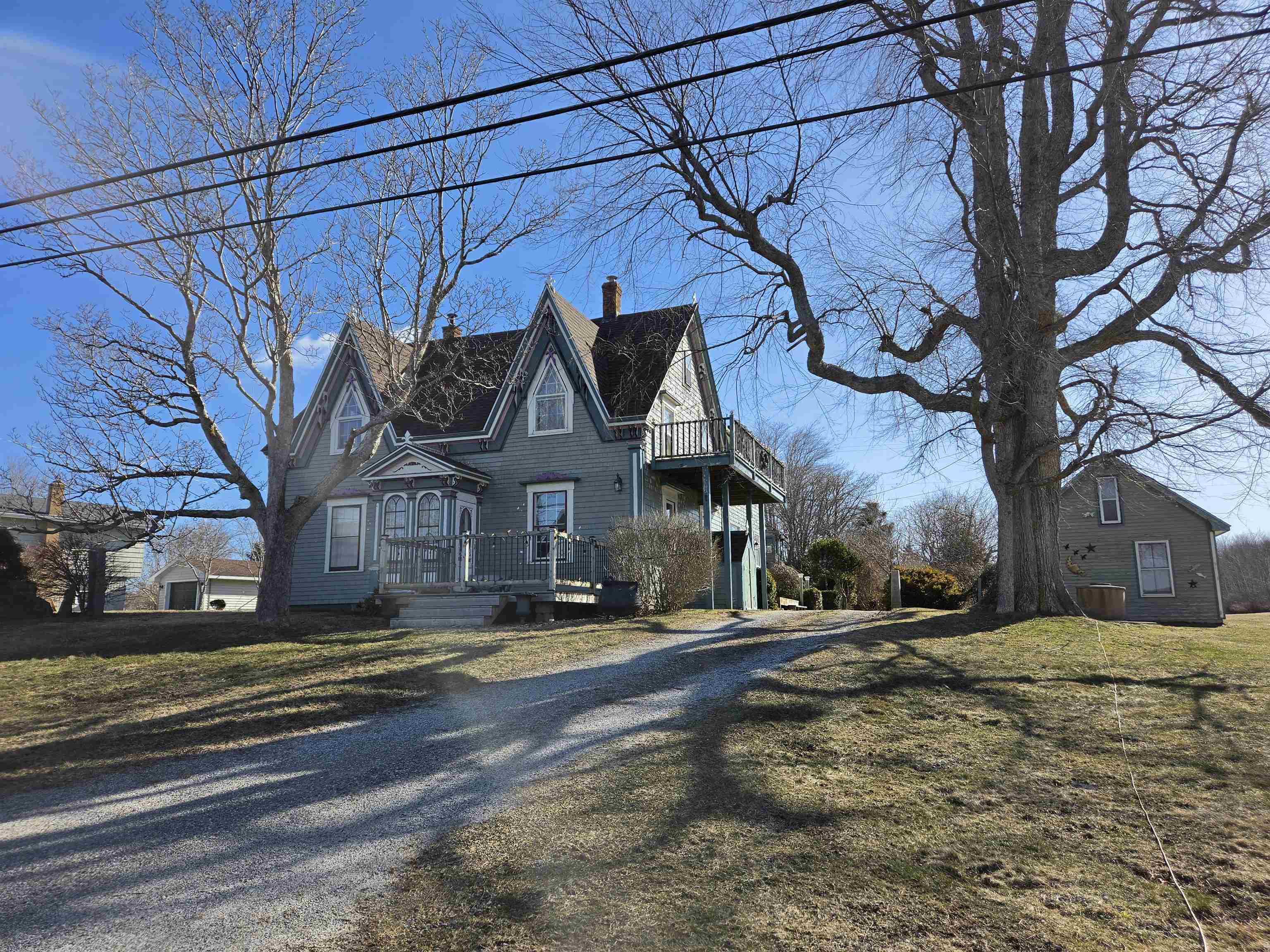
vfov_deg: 58.9
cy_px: 476
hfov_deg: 73.9
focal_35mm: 23
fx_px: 844
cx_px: 635
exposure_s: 1/3628
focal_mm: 5.4
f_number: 1.8
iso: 80
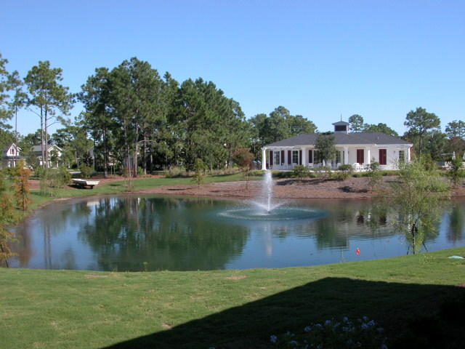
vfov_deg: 40.7
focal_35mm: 35
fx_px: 470
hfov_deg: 52.6
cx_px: 232
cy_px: 174
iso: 100
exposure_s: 1/298
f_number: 5.6
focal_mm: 8.9
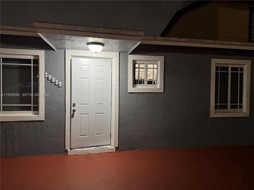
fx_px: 176
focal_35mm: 24
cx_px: 127
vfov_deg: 56.8
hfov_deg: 71.6
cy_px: 95
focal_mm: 6.76
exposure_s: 1/40
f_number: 1.78
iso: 640
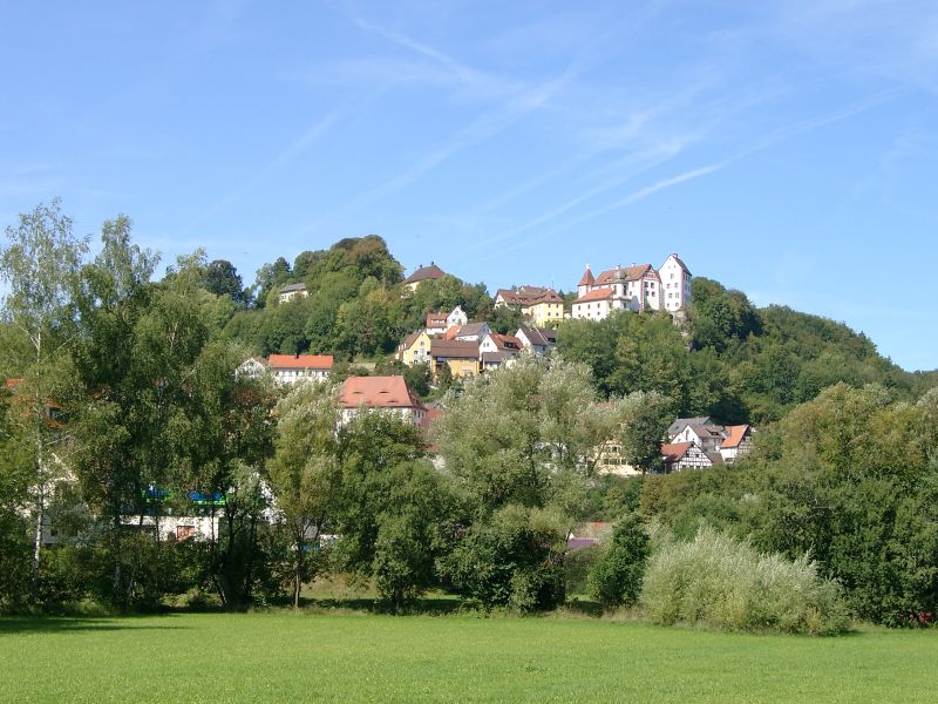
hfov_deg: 28.2
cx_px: 469
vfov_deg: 21.3
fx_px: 1870
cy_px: 352
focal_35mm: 69
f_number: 4
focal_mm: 14.22
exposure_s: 1/426
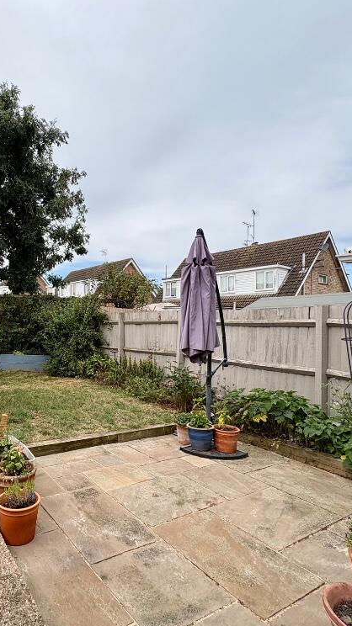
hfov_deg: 50.6
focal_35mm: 21
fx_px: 349
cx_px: 76
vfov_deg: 83.8
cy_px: 321
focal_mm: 2.22
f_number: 2.2
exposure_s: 1/1126
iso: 40
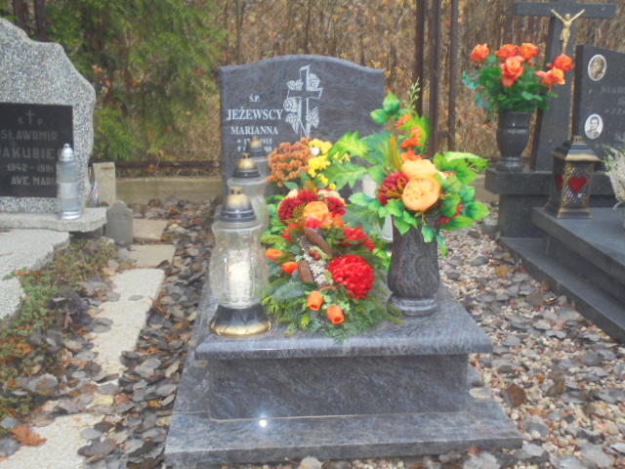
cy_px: 234
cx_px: 312
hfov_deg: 49.0
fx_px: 686
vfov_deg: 37.7
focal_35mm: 38
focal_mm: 6.9
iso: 160
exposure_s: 1/30
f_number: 4.2
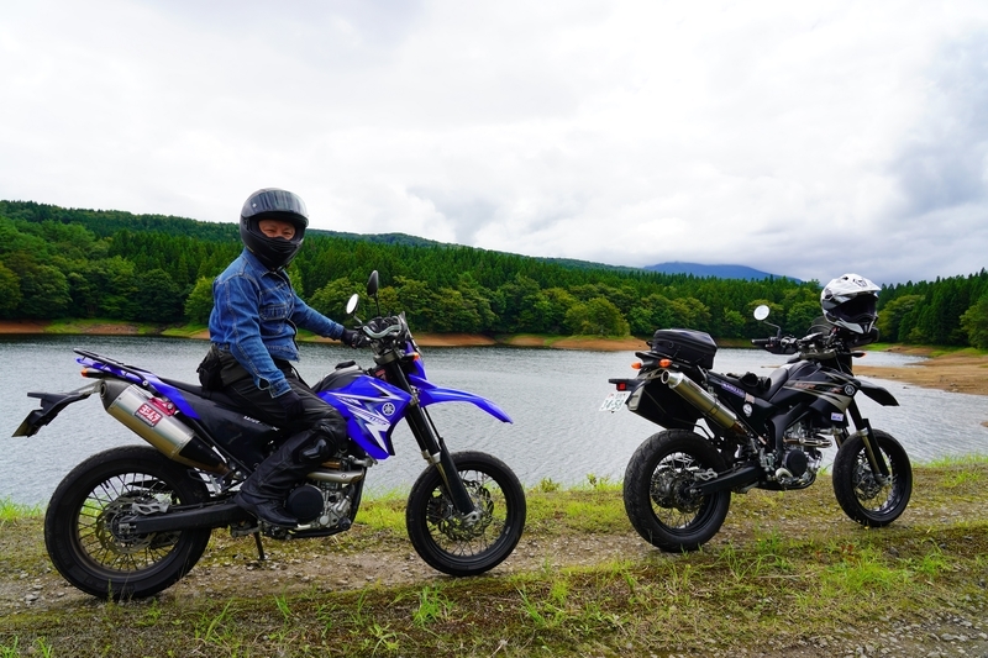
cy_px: 329
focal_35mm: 24
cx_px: 494
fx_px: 658
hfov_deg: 73.8
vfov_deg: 53.1
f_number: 8
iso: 100
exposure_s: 1/200
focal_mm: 24
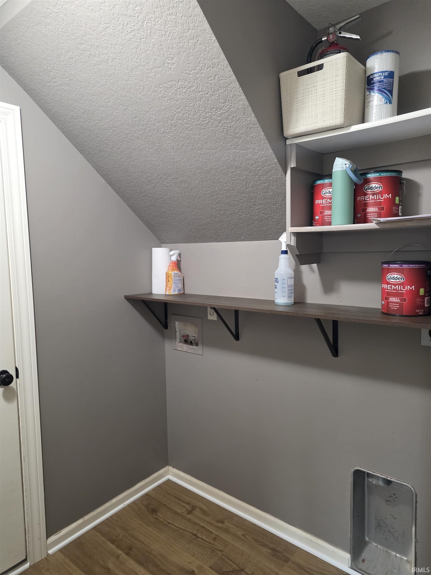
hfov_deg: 58.9
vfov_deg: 73.9
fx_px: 382
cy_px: 288
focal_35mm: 23
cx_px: 216
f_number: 1.7
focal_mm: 6.25
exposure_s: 1/120
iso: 800
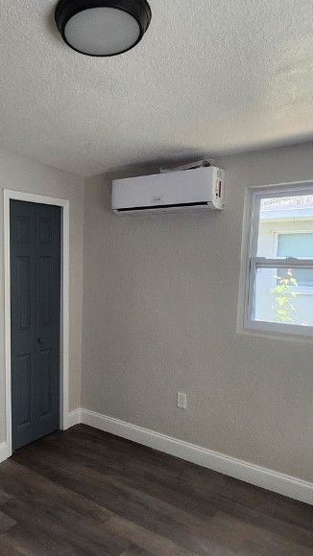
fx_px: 369
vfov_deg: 73.8
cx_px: 60
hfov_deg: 43.7
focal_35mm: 25
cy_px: 310
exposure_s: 1/60
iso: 160
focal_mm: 1.74
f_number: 2.2
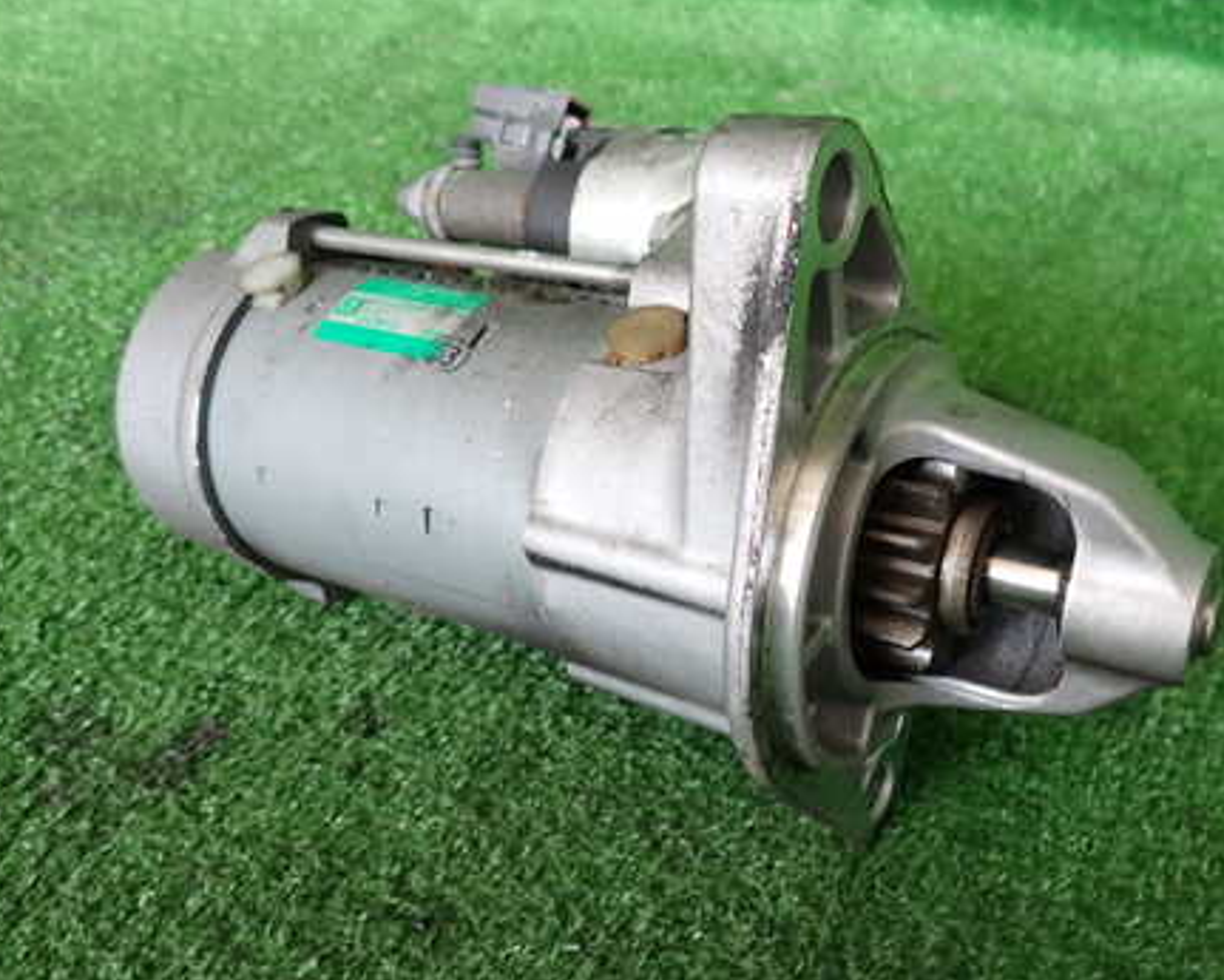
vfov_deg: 43.4
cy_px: 491
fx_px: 1232
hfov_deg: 52.8
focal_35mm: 34
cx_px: 628
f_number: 2
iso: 160
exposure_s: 1/60
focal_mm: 4.5
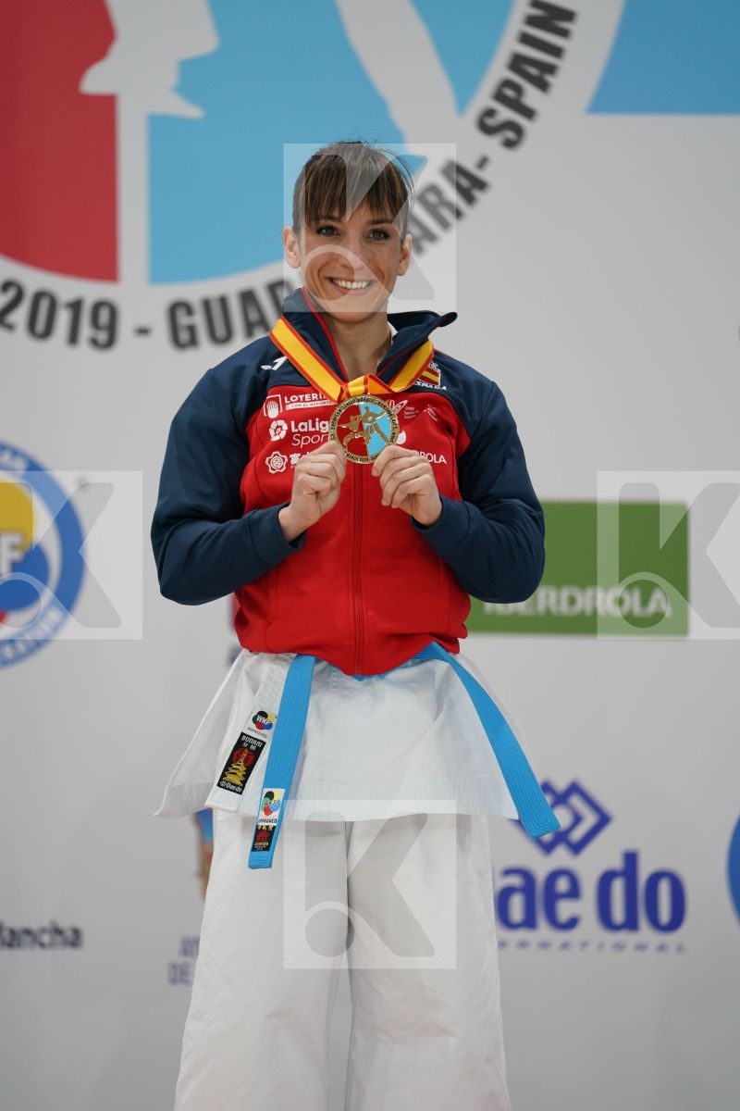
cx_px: 370
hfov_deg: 6.9
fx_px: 6166
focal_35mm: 200
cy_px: 556
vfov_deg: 10.3
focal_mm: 200
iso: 800
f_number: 2.8
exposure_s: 1/250
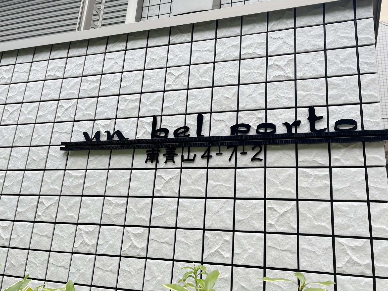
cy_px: 113
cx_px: 220
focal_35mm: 32
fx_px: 359
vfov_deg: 43.9
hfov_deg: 56.6
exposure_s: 1/1339
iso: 50
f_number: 1.6
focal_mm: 5.1
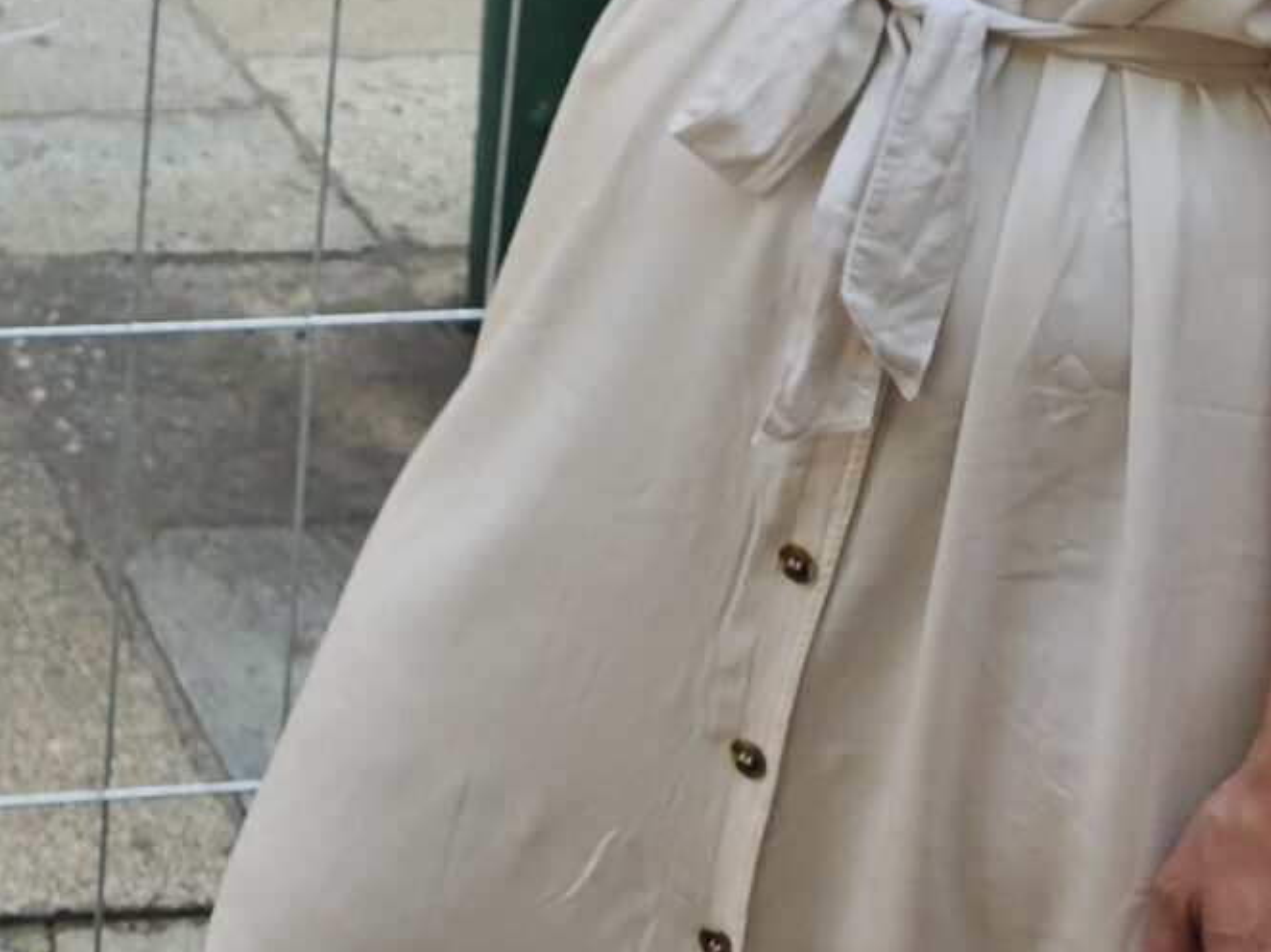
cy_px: -843
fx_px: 3267
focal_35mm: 89
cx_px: -662
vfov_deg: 14.3
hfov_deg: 19.2
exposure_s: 1/212
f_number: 1.8
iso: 40
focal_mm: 5.4
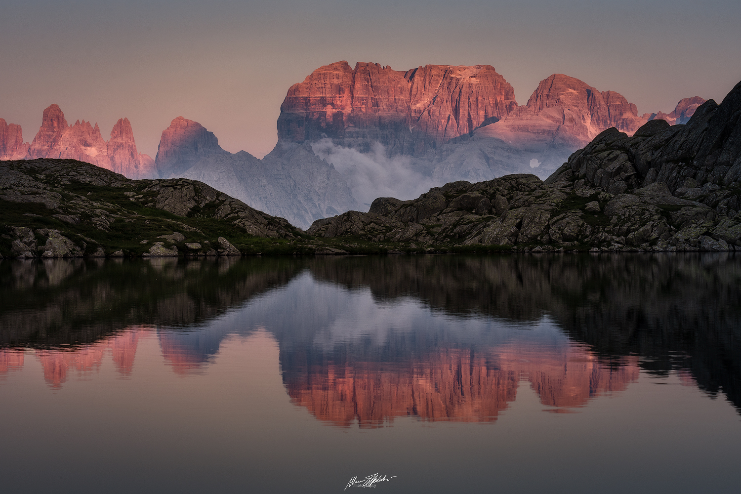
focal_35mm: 120
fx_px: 2470
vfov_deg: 11.4
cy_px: 247
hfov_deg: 17.1
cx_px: 370
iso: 80
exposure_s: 1/25
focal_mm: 80
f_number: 14
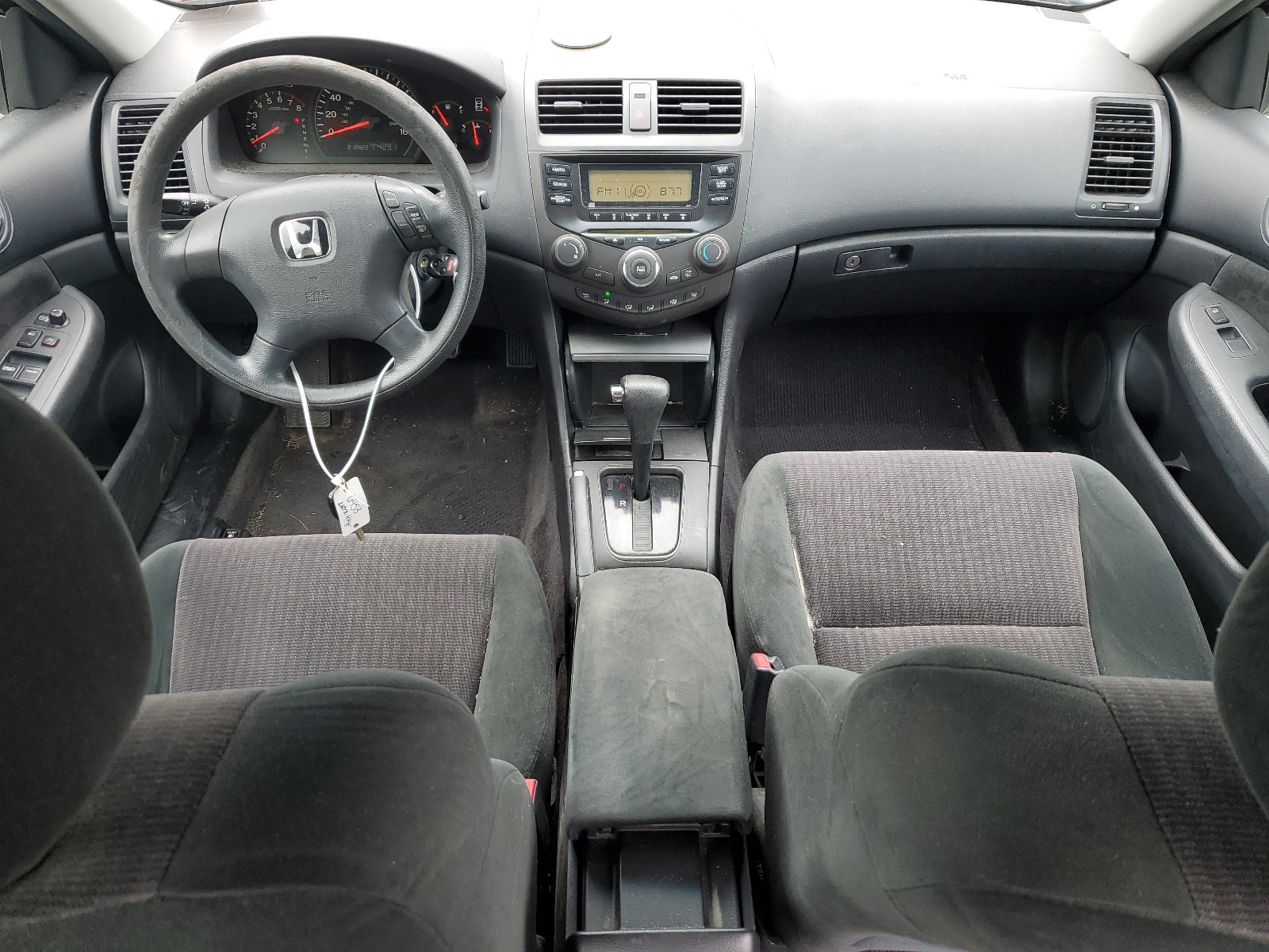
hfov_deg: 67.3
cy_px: 476
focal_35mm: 26
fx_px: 953
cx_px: 634
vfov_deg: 53.1
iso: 50
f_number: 1.5
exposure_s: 1/141
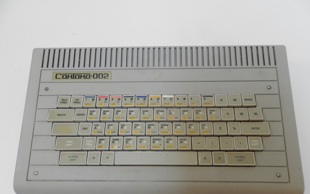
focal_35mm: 27
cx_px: 156
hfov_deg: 68.4
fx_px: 228
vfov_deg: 45.9
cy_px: 110
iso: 160
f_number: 3.1
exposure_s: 1/30
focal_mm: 4.5
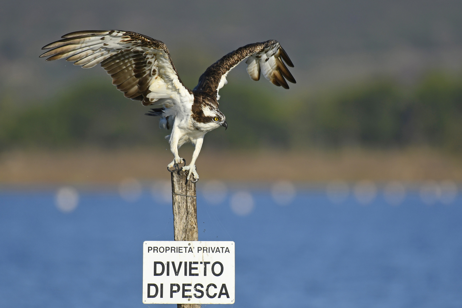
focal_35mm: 720
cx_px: 231
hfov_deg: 2.9
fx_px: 9239
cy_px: 154
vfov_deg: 1.9
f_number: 5.6
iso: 200
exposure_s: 1/1600
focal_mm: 480
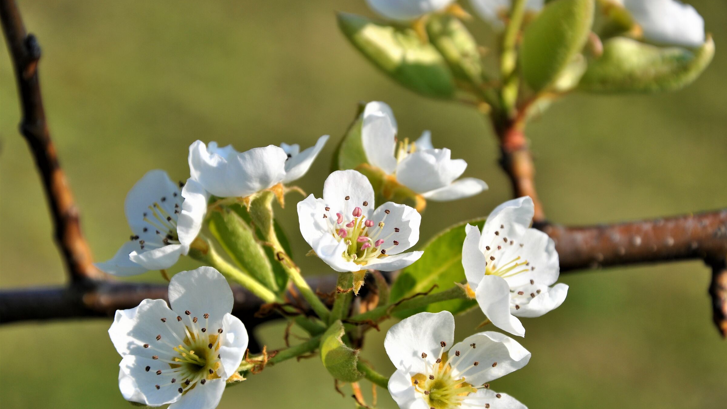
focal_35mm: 166
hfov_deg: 13.0
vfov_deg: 7.3
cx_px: 364
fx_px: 3191
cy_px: 236
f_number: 10
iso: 200
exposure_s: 1/400
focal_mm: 105
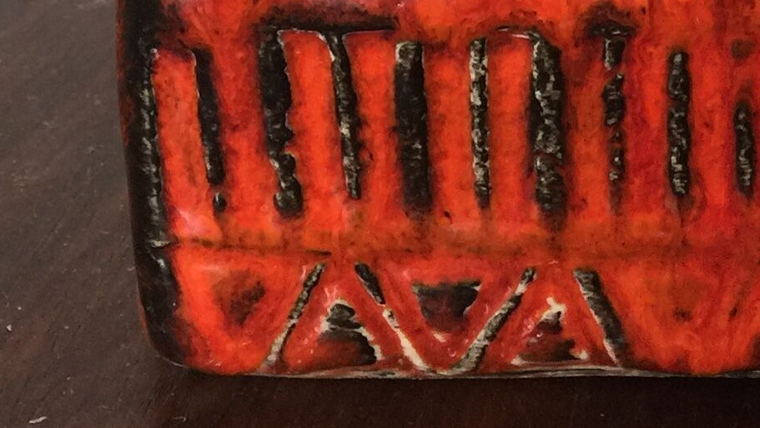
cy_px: -763
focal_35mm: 112
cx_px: 750
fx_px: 2257
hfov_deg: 18.6
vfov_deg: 9.1
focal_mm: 4.15
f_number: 2.2
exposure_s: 1/33
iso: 32
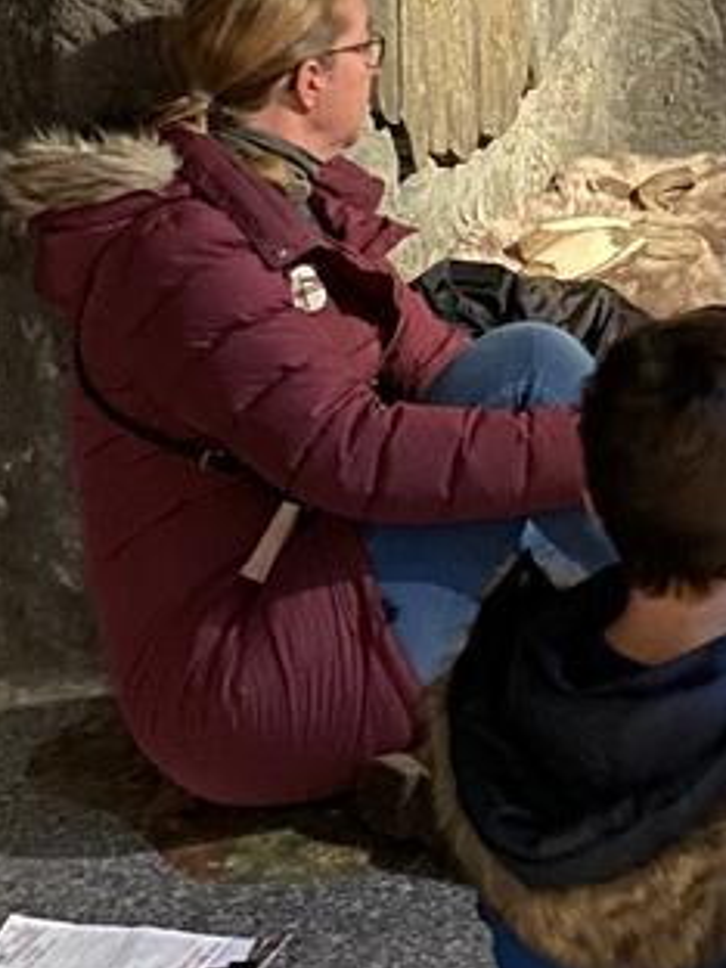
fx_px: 2796
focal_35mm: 100
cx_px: 1182
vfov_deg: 18.2
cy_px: -332
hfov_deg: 13.7
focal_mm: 4.25
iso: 640
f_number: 1.8
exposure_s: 1/7
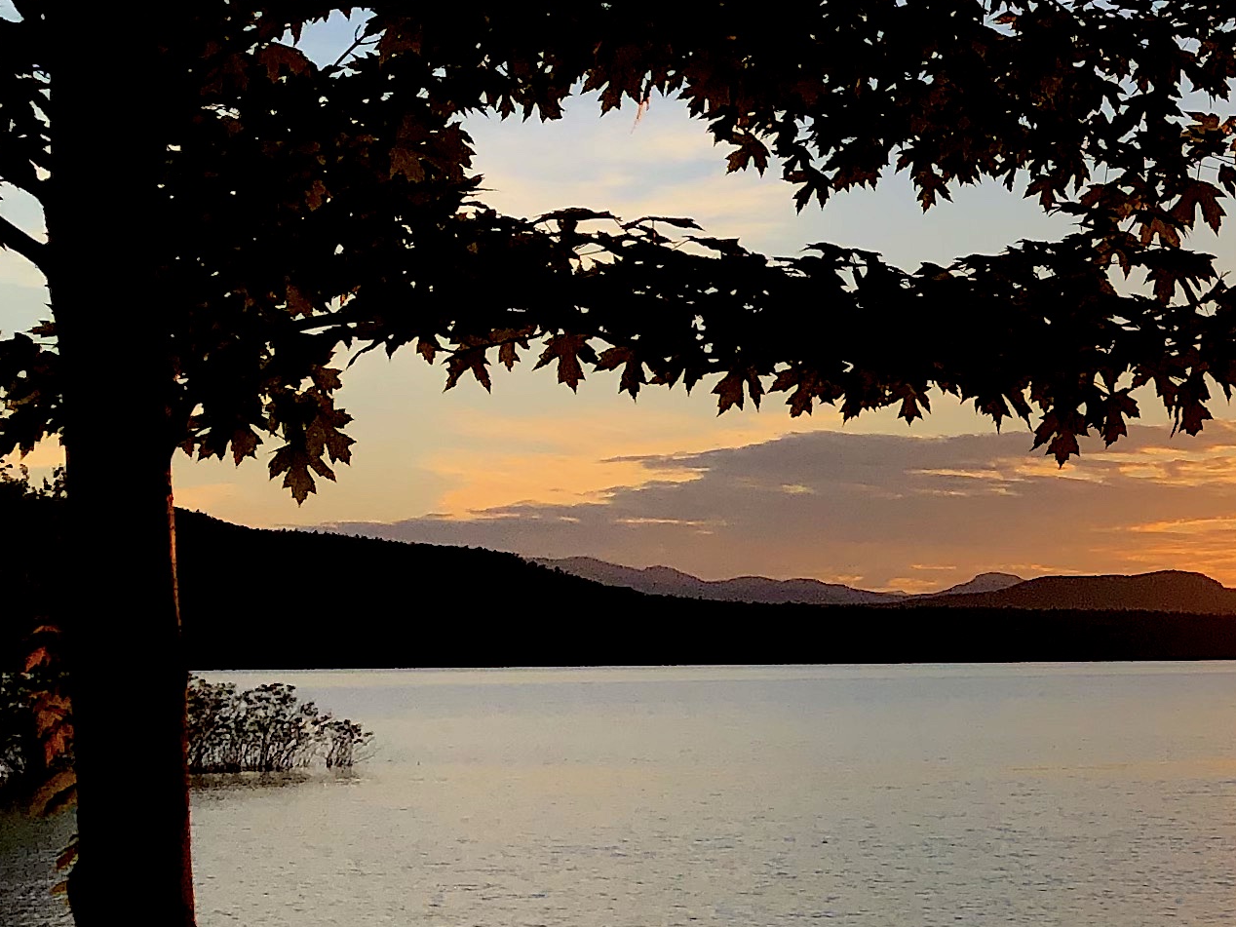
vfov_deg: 16.6
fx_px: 3178
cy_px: 633
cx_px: 1671
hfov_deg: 19.9
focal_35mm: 89
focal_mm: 3.99
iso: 20
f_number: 1.8
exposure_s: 1/2024
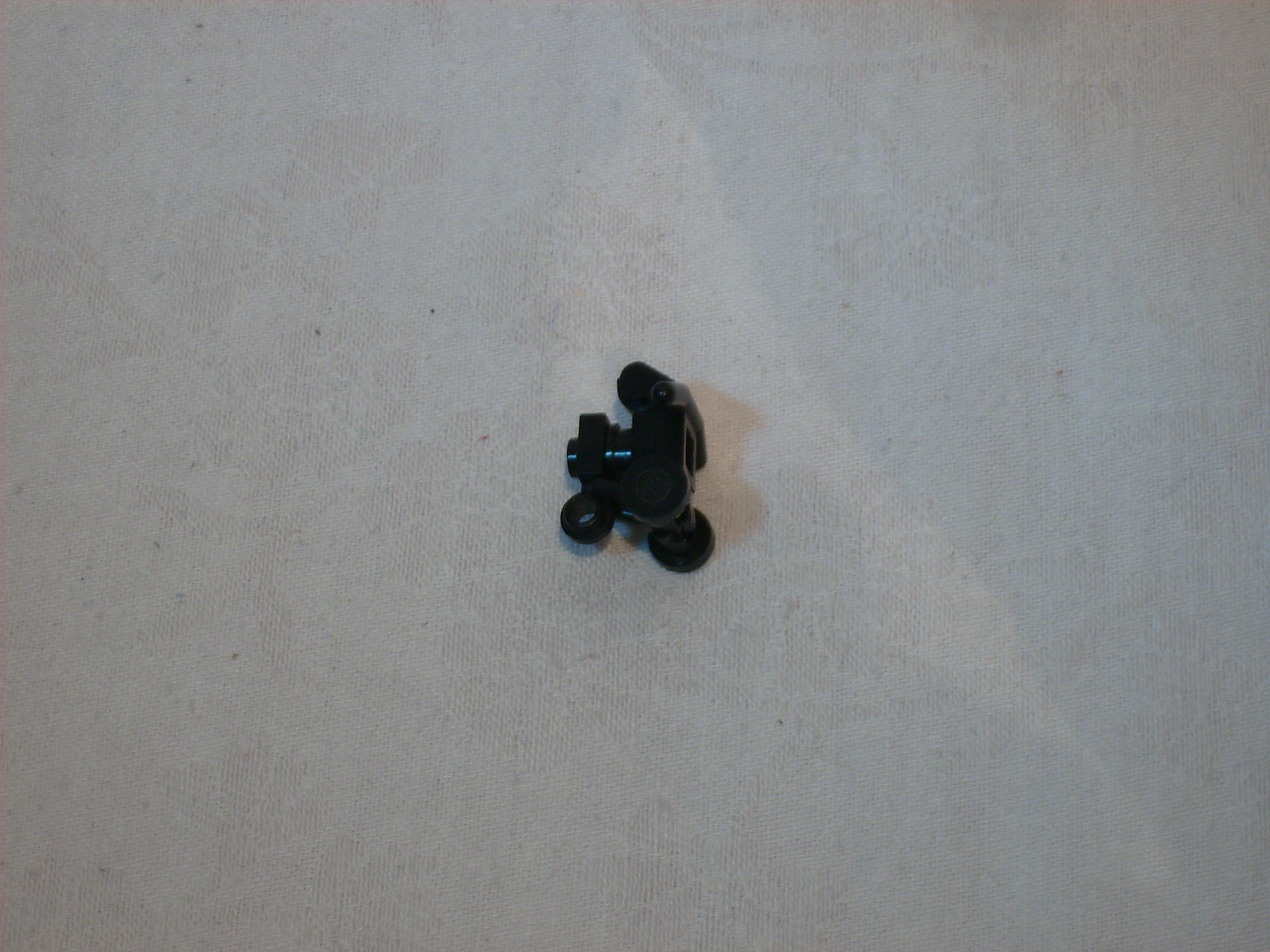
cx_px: 635
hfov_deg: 19.1
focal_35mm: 103
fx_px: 3779
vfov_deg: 14.4
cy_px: 476
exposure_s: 1/7
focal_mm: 17.14
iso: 50
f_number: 4.9
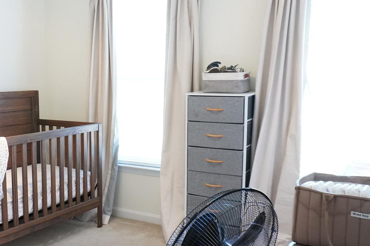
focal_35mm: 44
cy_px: 138
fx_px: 452
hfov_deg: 42.7
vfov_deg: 30.5
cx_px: 80
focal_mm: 16
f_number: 4.5
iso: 2000
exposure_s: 1/50
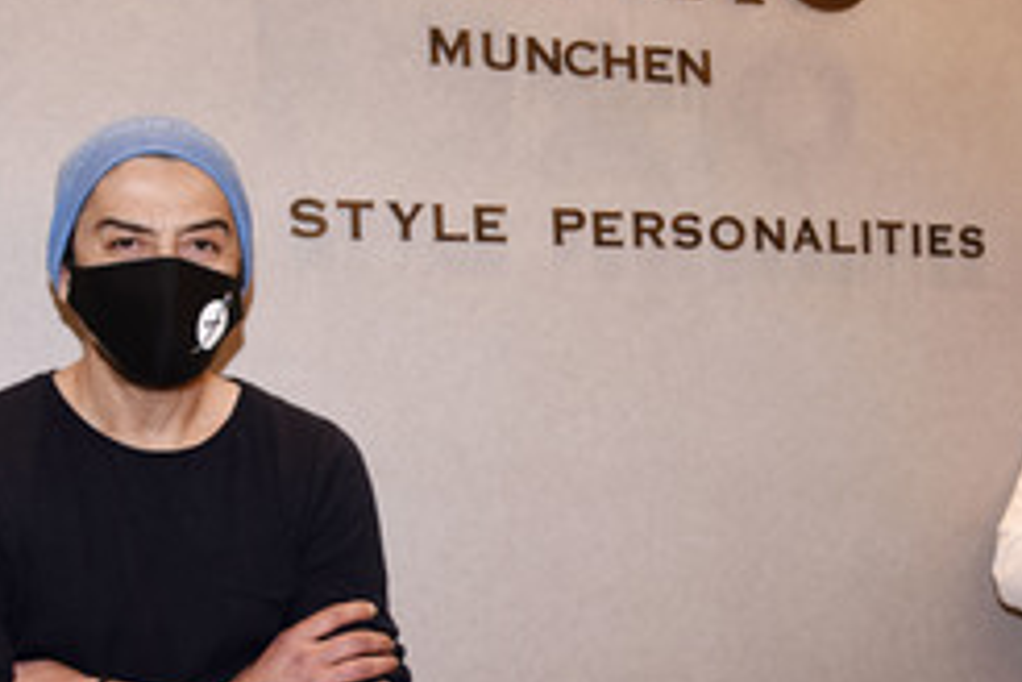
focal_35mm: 55
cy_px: 428
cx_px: 550
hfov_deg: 36.2
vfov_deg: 24.5
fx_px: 1561
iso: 1600
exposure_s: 1/125
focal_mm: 30
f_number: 6.3
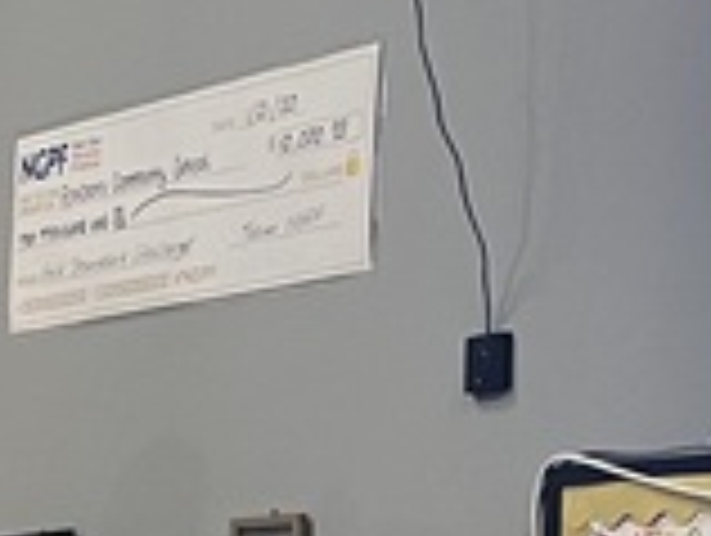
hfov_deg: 10.8
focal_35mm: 168
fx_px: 3456
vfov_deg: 8.6
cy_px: 923
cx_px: -688
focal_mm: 5.1
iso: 200
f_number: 1.6
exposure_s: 1/60
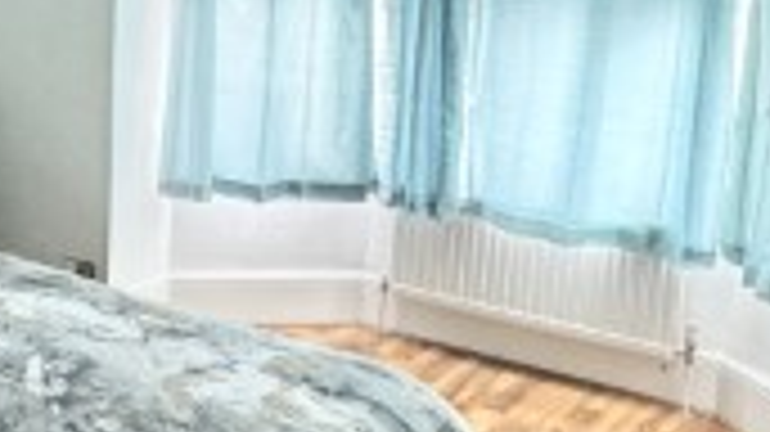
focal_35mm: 57
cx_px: 0
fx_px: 1163
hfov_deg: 33.5
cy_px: 94
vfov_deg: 20.8
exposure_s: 1/100
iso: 250
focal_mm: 2.22
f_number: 2.2
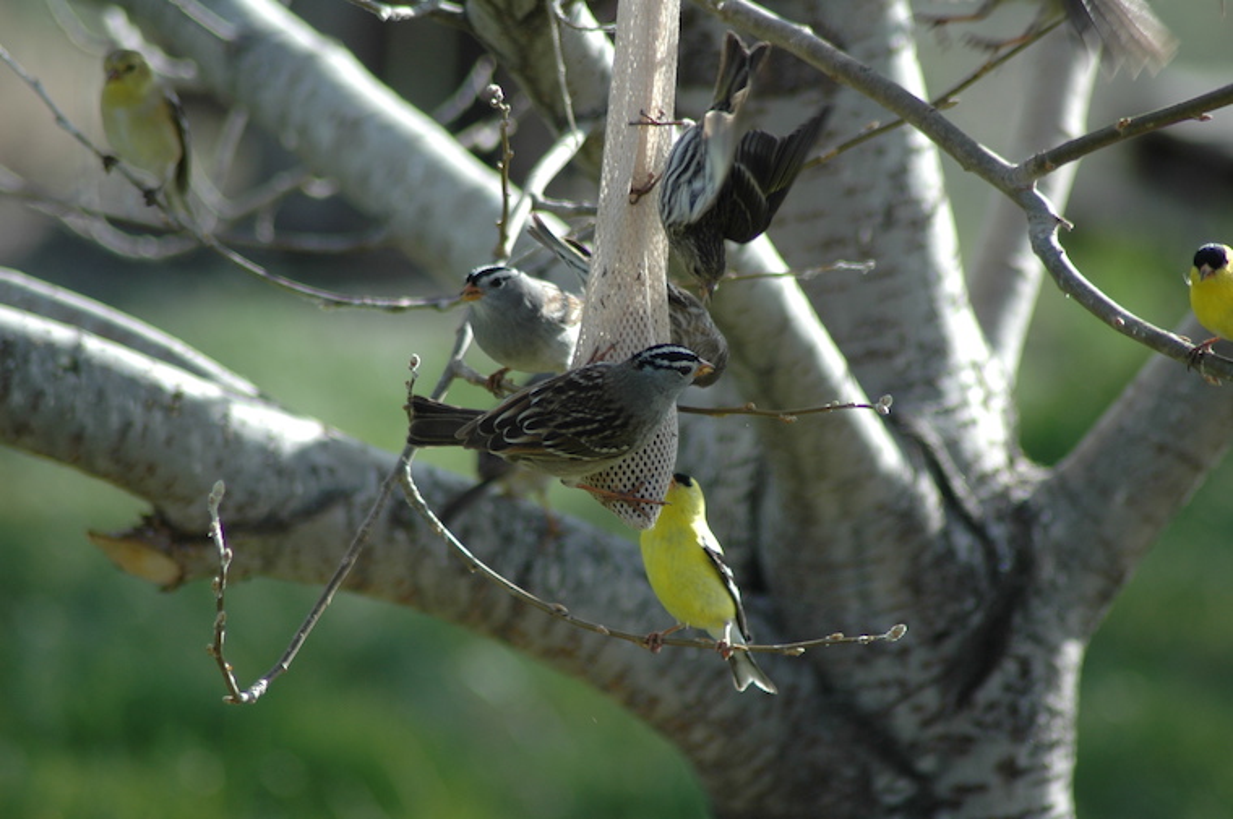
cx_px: 616
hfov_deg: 5.5
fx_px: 12830
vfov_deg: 3.7
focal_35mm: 375
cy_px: 410
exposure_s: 1/400
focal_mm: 250
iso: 200
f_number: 5.3
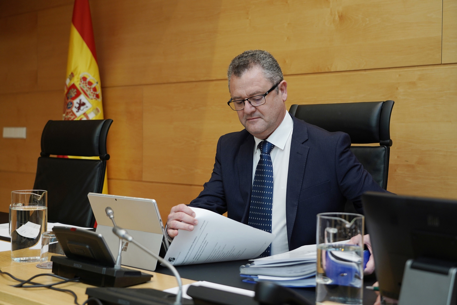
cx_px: 228
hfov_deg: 40.3
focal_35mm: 49
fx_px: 622
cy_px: 152
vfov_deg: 27.5
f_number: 4
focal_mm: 49
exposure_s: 1/160
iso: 800
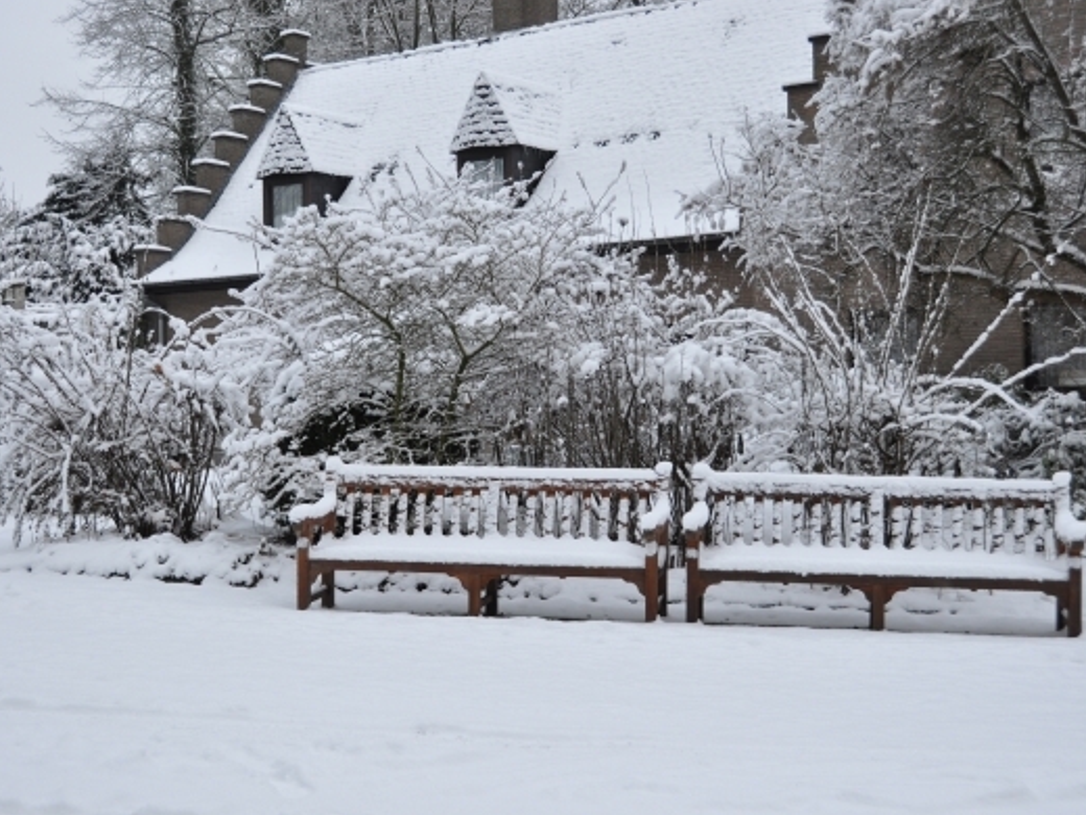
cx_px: 591
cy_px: 405
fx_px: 1617
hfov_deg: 37.1
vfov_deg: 28.3
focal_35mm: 52
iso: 400
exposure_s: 1/100
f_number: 5
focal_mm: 31
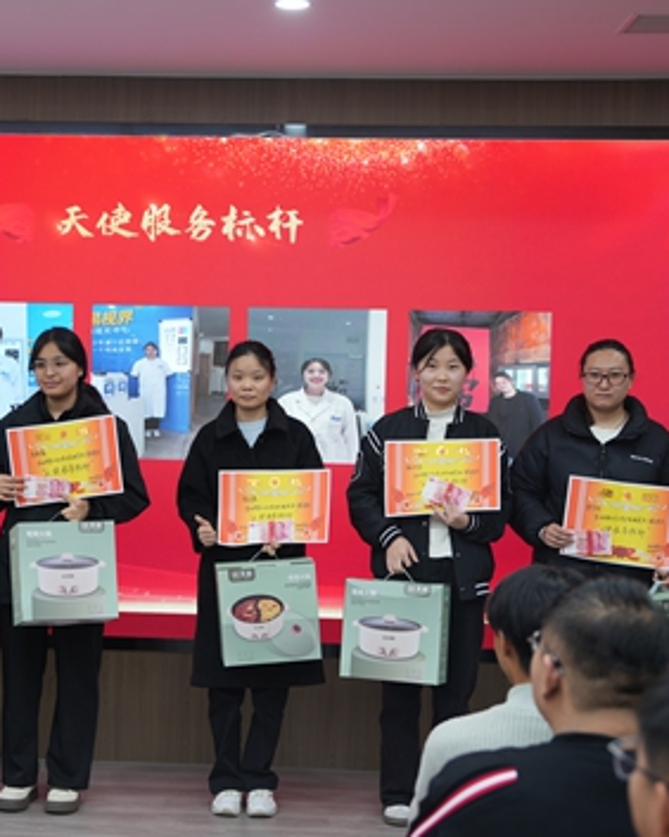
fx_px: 1660
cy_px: 453
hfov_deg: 22.6
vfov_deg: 28.3
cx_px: 192
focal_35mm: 67
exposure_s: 1/50
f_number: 2.8
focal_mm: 42
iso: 160
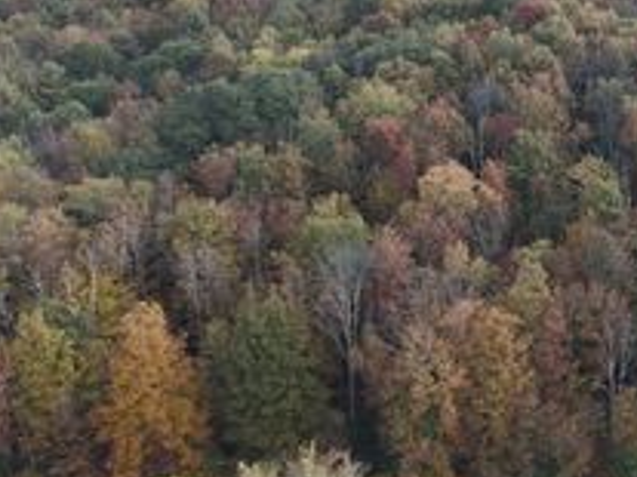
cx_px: 654
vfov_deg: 28.5
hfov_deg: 34.4
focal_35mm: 50
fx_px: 920
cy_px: 97
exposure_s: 1/800
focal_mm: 4.4
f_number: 2.8
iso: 400
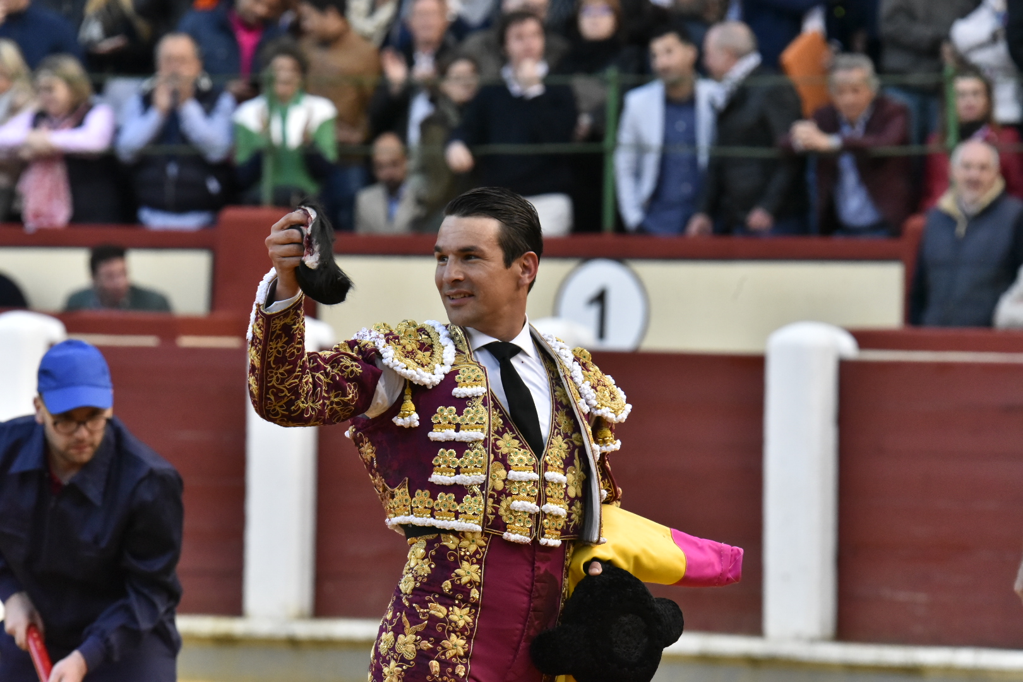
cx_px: 512
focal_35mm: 350
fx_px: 9945
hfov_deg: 5.9
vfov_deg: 3.9
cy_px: 341
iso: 6400
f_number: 10
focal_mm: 350
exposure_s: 1/640
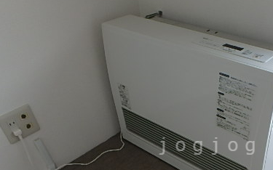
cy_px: 146
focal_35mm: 38
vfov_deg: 32.2
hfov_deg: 49.2
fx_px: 283
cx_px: 209
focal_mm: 3.7
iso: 125
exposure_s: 1/80
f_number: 3.5
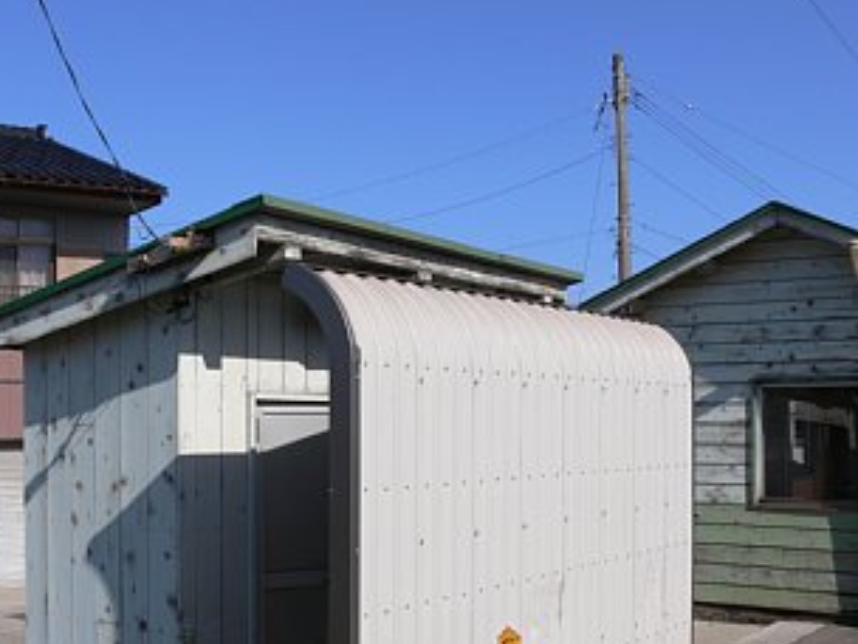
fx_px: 1140
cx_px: 296
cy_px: 407
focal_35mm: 46
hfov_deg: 40.8
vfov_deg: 31.4
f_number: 6.3
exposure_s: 1/400
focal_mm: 7.4
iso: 80
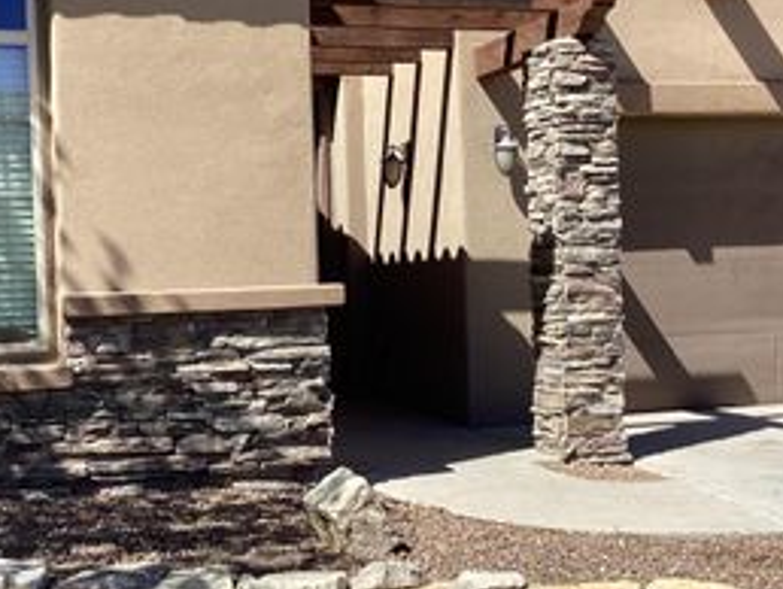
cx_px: 352
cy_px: 296
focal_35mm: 60
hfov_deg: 32.1
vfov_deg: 24.5
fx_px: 1358
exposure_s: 1/1058
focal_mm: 3.3
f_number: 2.4
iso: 25
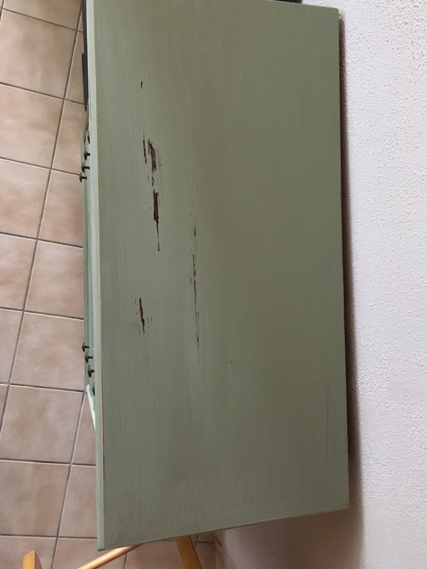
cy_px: 260
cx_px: 221
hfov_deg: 44.2
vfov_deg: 56.7
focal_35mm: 32
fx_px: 526
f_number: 2.2
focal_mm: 4.15
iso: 200
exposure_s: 1/25
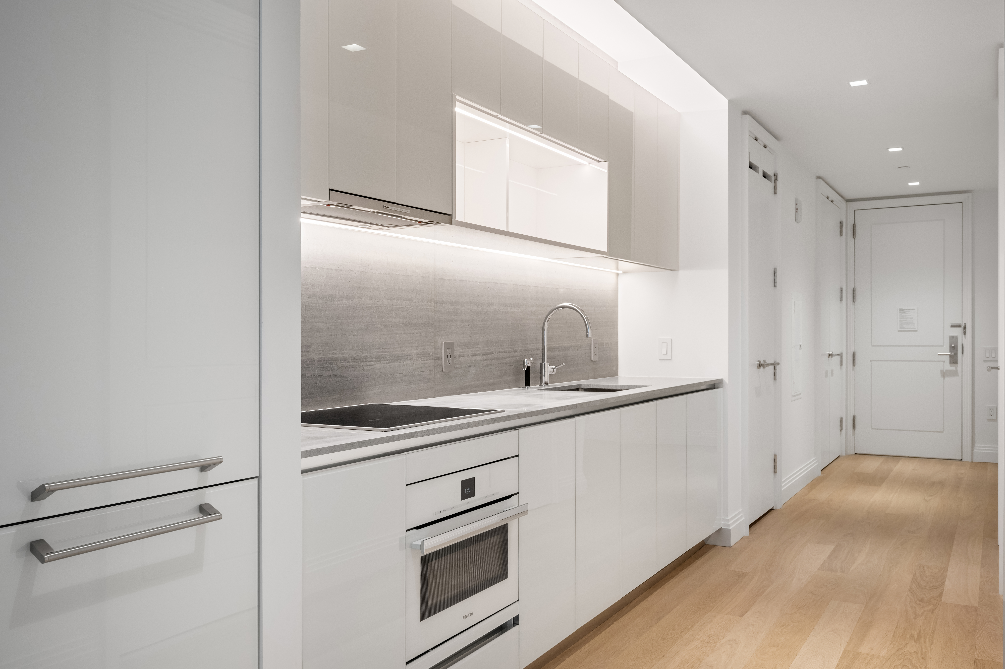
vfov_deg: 43.6
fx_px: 837
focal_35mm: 30
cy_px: 334
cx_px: 502
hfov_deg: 62.0
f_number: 11
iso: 400
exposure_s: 1/30
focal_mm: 30
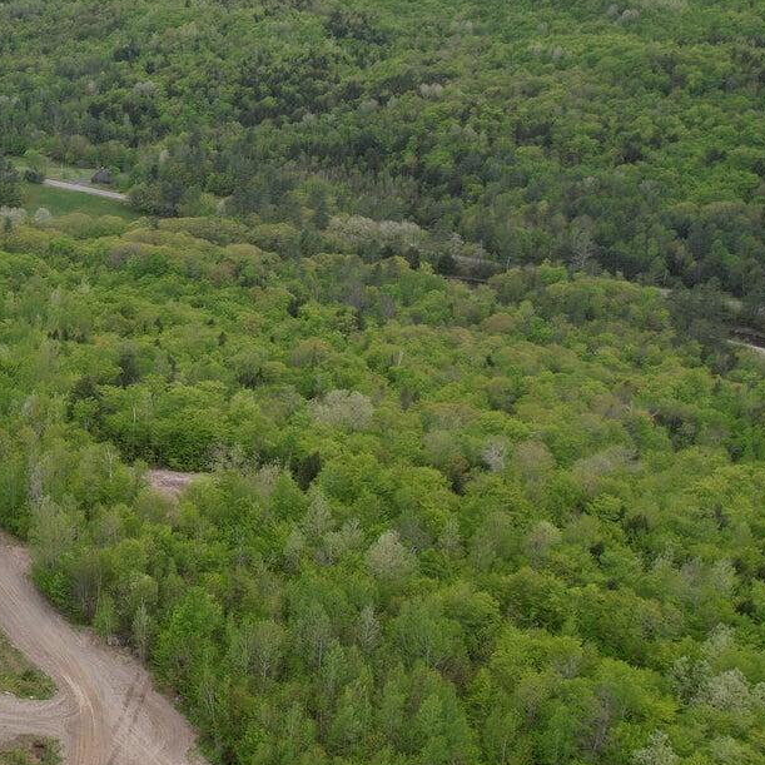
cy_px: 336
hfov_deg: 32.5
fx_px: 1175
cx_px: -40
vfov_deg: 36.0
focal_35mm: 47
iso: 110
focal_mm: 8.38
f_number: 2.8
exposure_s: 1/500
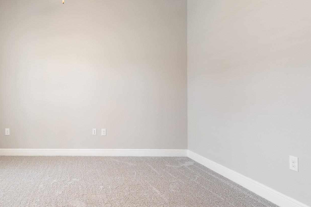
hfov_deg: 67.7
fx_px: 216
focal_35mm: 25
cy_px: 103
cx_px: 84
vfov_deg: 51.3
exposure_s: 1.6
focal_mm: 10
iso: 400
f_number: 8
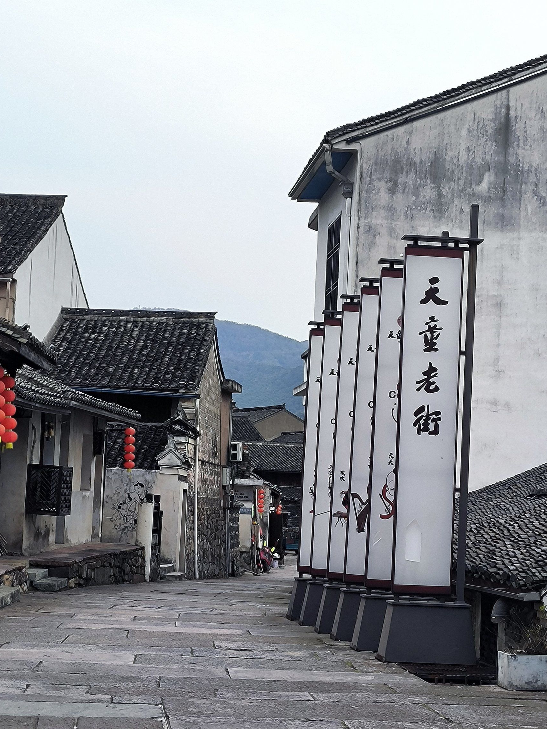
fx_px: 632
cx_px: 274
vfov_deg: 59.7
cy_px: 422
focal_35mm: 30
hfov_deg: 46.8
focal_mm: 4.71
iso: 57
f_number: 1.79
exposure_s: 1/769
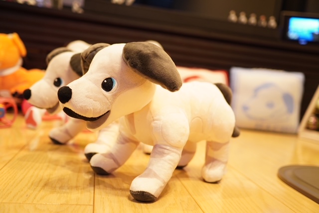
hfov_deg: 53.1
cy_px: 106
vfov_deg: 36.9
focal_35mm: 36
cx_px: 160
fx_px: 319
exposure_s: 1/40
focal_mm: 24
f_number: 2.2
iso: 800
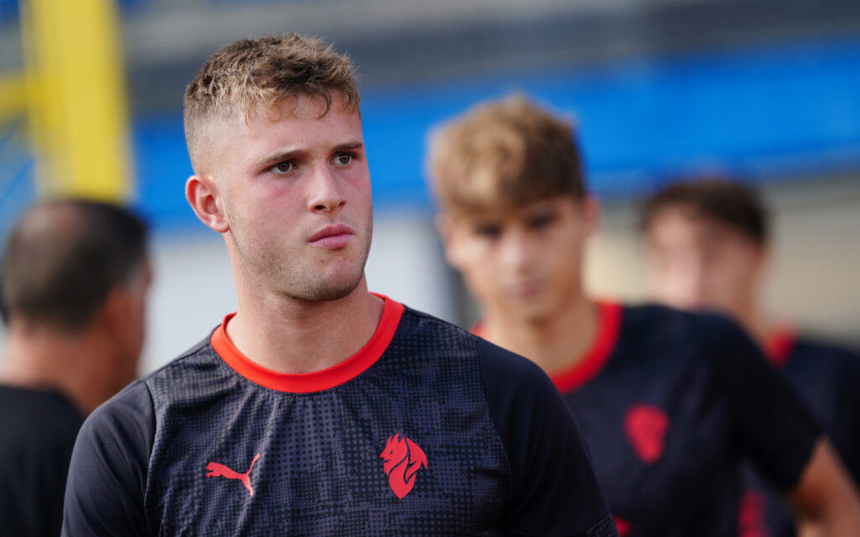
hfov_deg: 6.8
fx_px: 7194
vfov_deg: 4.3
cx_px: 430
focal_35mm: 307
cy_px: 262
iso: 160
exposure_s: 1/800
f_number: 2.8
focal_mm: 300
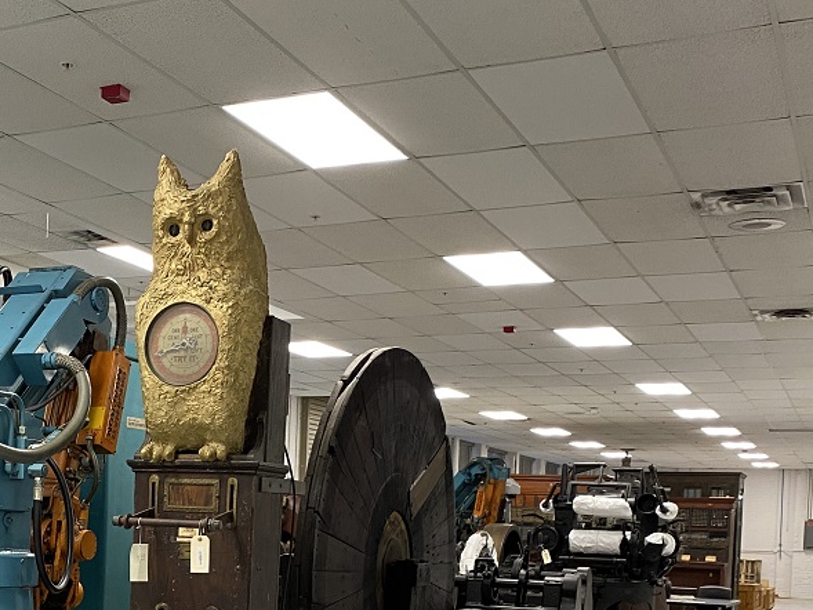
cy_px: 559
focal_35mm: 53
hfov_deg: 34.8
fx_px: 1245
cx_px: 142
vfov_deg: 26.5
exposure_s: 1/59
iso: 200
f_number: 1.8
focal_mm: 4.25
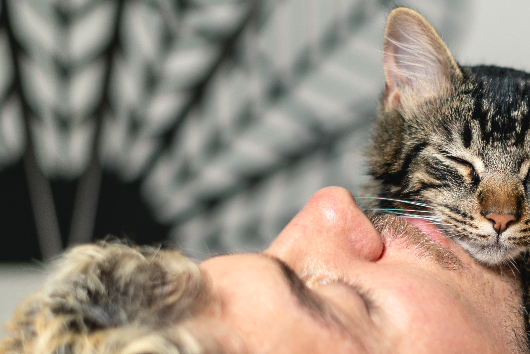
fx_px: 1619
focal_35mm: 110
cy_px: 283
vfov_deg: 12.4
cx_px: 500
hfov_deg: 18.2
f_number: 1.8
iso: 160
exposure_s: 1/100
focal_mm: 50
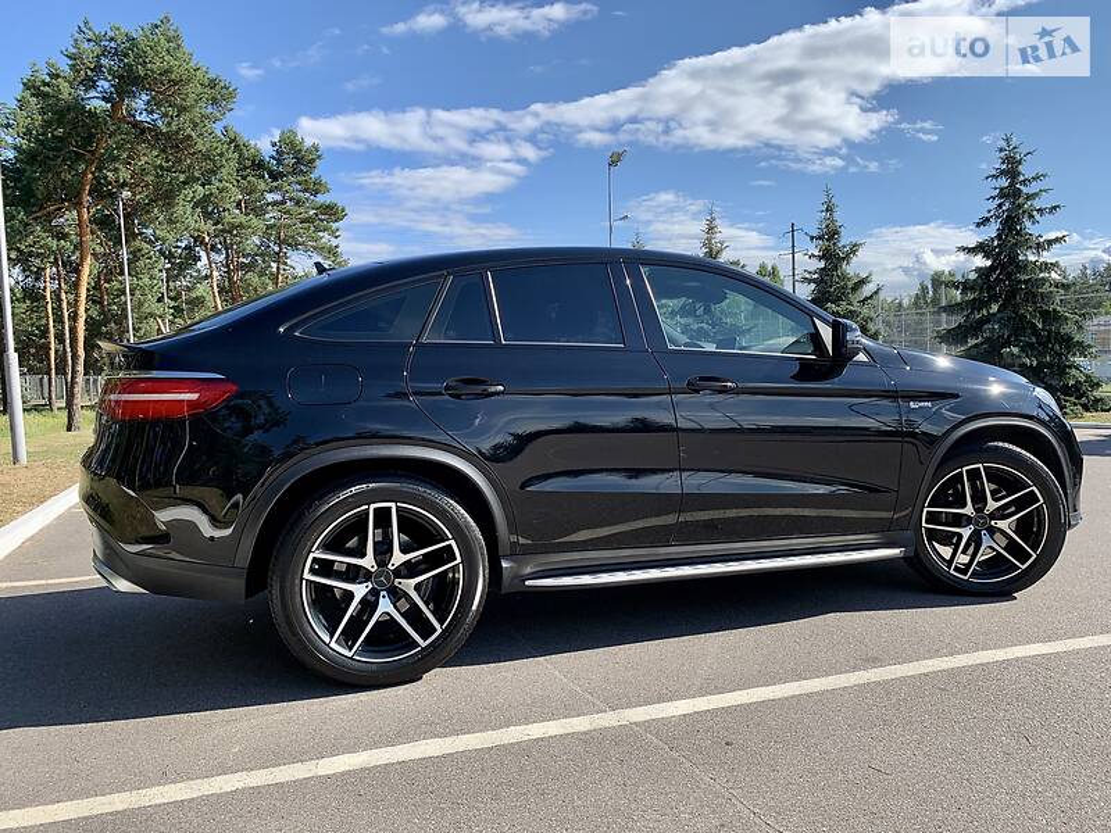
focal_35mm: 26
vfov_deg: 53.1
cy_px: 416
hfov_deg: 67.3
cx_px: 556
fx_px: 834
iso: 25
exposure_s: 1/1560
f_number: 1.8
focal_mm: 4.2
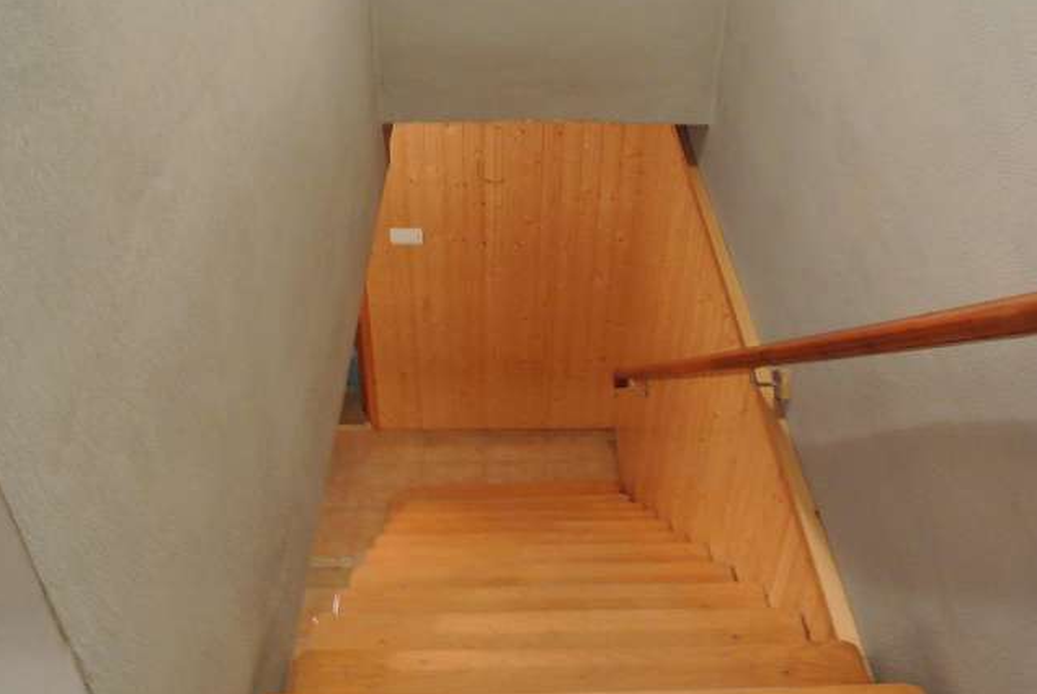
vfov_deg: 39.0
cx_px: 514
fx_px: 981
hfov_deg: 55.7
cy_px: 365
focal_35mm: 34
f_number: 3.5
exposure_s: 1/15
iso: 1600
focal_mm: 10
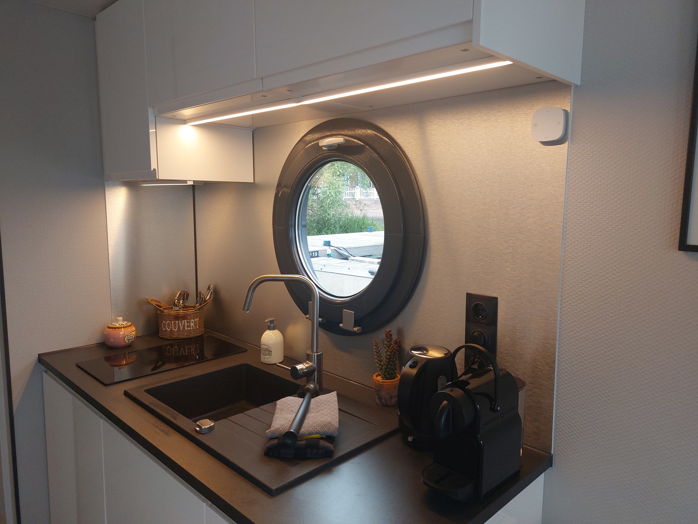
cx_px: 349
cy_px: 262
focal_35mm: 24
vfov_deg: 56.8
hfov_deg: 71.6
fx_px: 484
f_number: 1.8
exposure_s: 1/120
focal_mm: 5.23
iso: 125
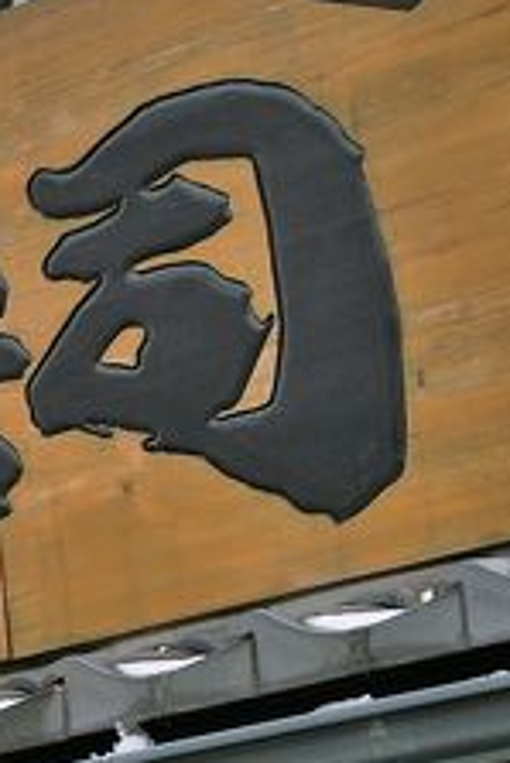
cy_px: 482
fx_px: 4168
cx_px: -435
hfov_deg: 6.8
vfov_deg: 10.5
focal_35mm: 196
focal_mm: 45
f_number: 11
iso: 100
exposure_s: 1/125
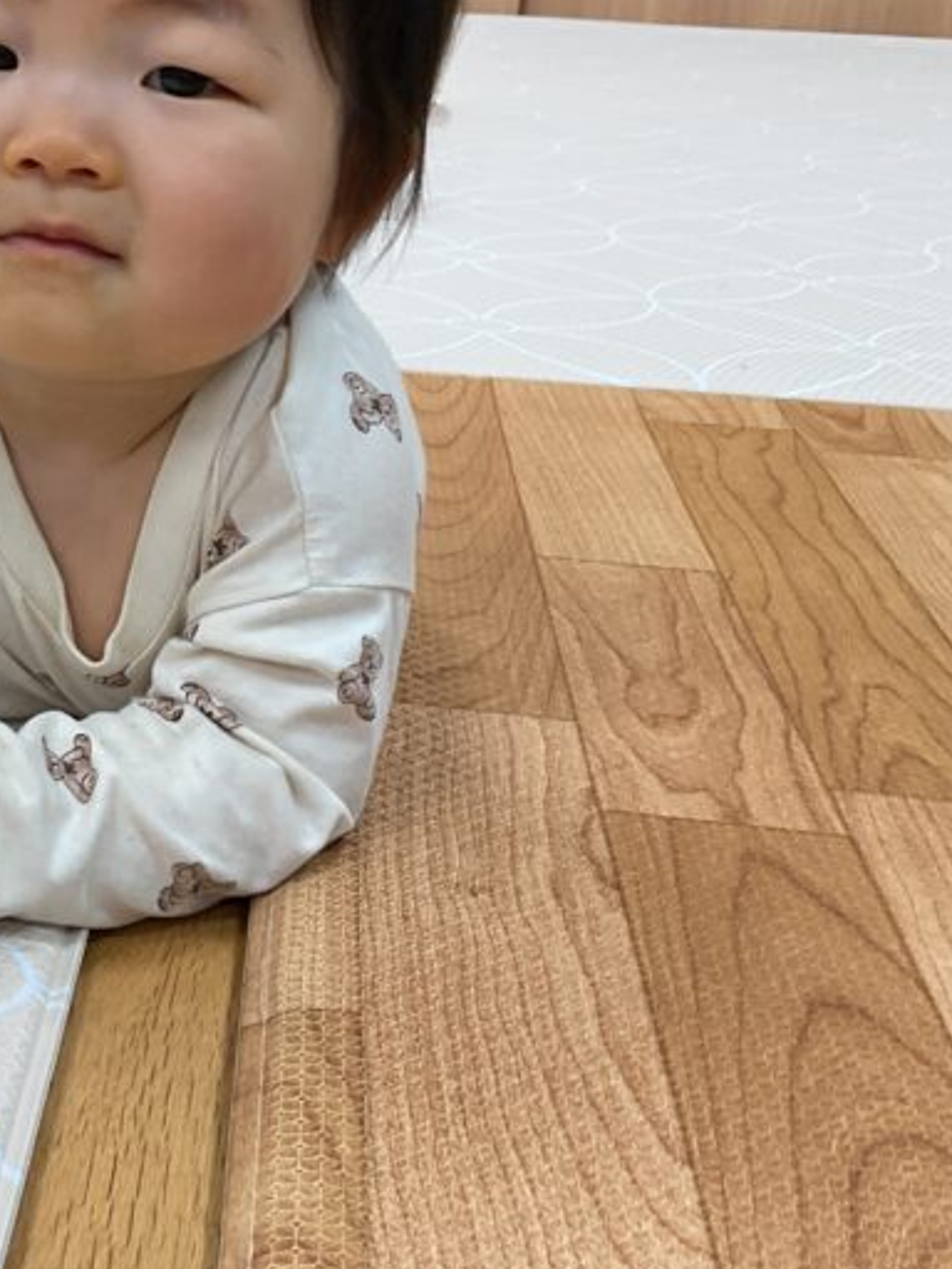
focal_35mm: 58
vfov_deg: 33.1
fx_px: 2127
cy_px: 471
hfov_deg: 24.3
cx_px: 45
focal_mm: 3
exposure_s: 1/120
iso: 50
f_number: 1.8
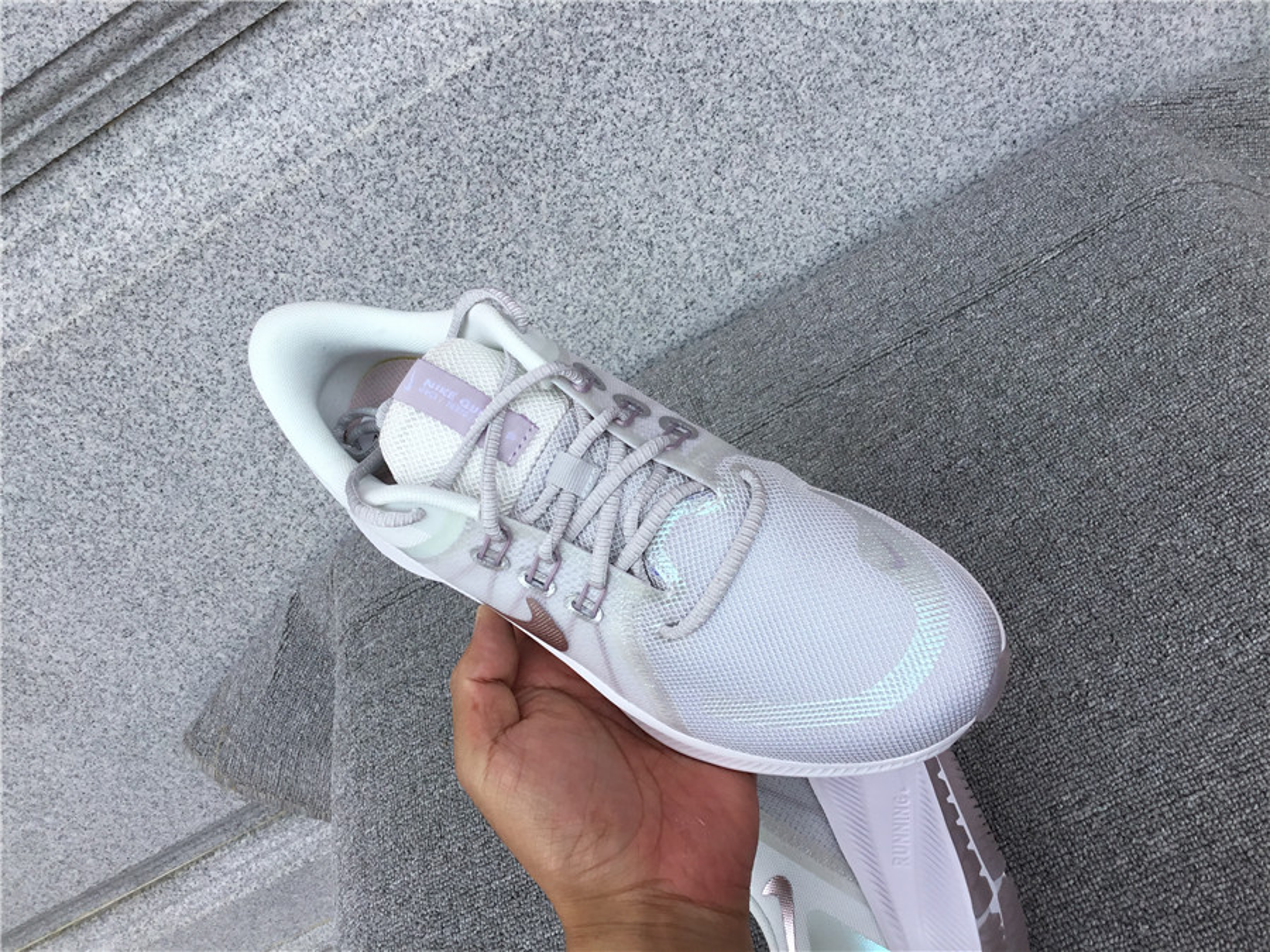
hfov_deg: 58.4
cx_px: 635
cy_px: 476
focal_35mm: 31
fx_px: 1137
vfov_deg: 45.4
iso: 25
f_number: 2.4
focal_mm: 3.3
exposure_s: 1/416
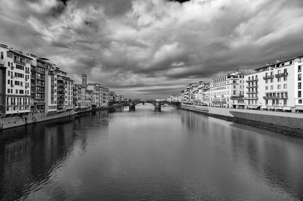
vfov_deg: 61.9
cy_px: 100
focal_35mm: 20
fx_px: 168
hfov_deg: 84.0
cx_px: 152
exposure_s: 1/400
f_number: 8
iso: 125
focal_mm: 20
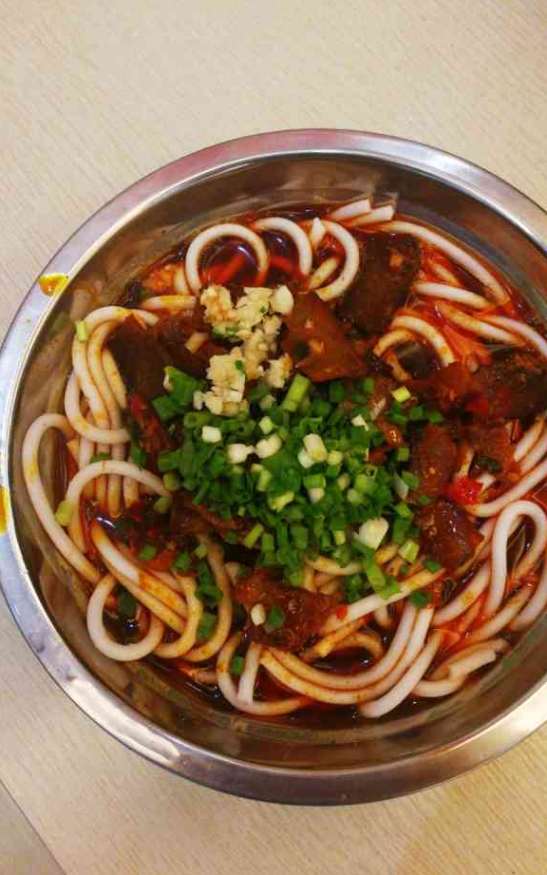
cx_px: 319
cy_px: 441
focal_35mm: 29
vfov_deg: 64.6
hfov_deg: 43.0
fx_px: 691
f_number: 2.2
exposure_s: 1/25
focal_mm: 3.95
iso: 320
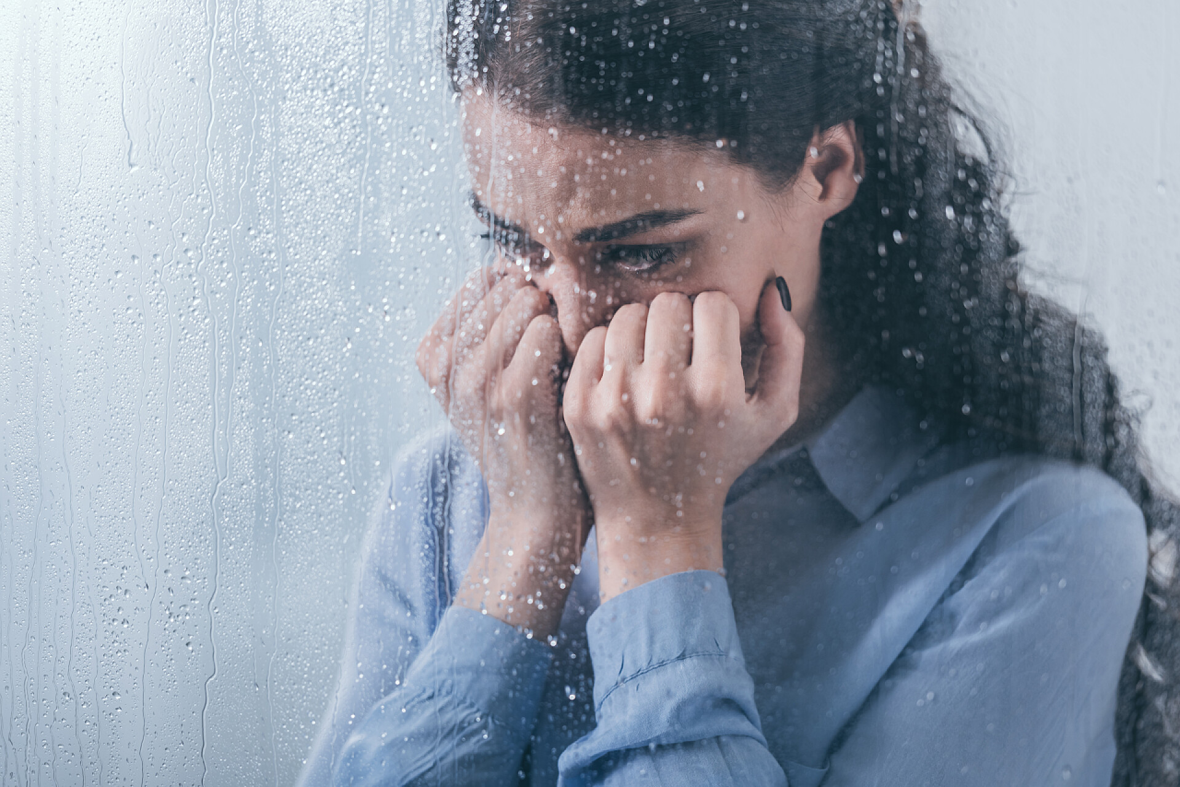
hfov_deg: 12.1
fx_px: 5573
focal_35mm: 170
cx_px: 590
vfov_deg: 8.1
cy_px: 394
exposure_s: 1/200
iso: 160
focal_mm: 170
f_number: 4
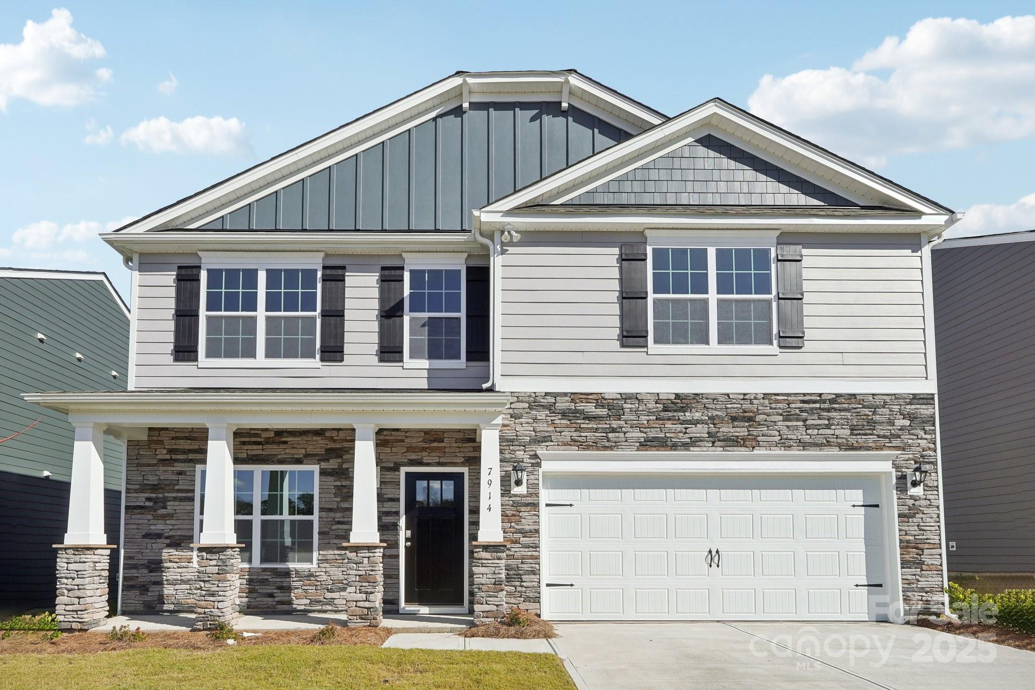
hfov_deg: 83.3
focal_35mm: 20
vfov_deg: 61.3
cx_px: 518
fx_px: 582
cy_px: 345
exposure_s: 1/500
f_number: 8
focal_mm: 13.5
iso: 100
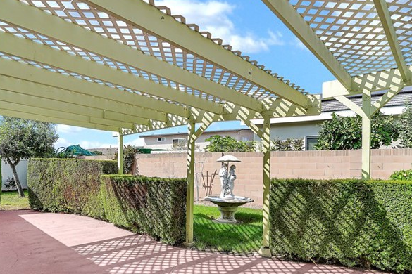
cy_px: 167
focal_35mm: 21
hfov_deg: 80.9
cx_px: 182
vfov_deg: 58.9
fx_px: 240
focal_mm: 12
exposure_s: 1/500
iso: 100
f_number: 4
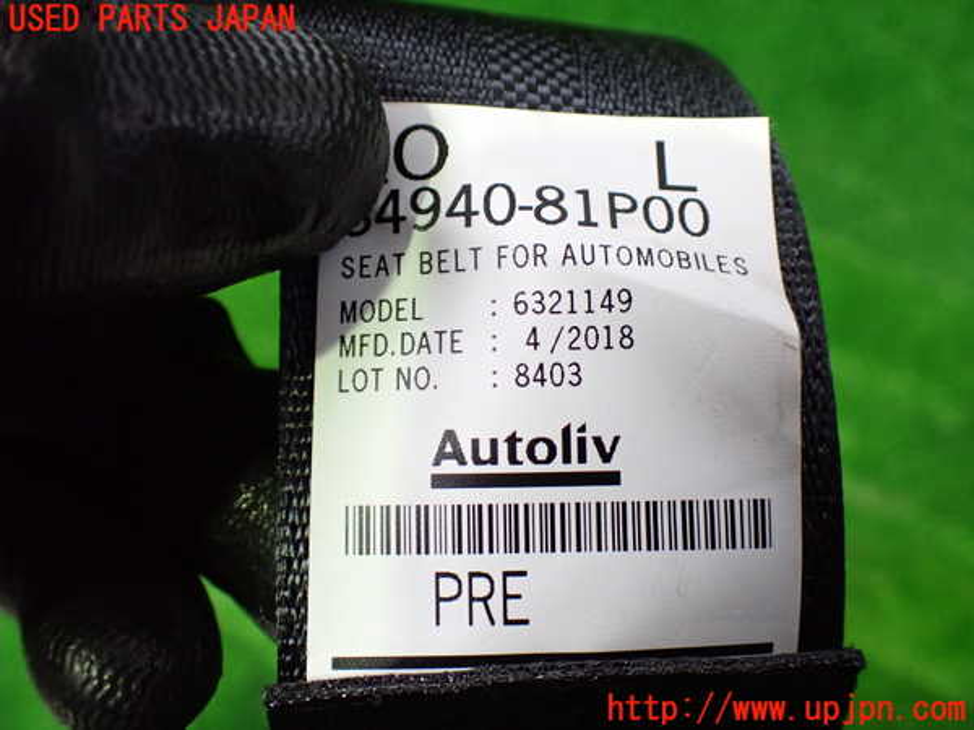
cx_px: 487
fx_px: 900
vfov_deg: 44.2
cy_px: 365
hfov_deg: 56.8
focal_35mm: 32
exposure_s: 1/50
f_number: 2.4
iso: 800
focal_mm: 5.79
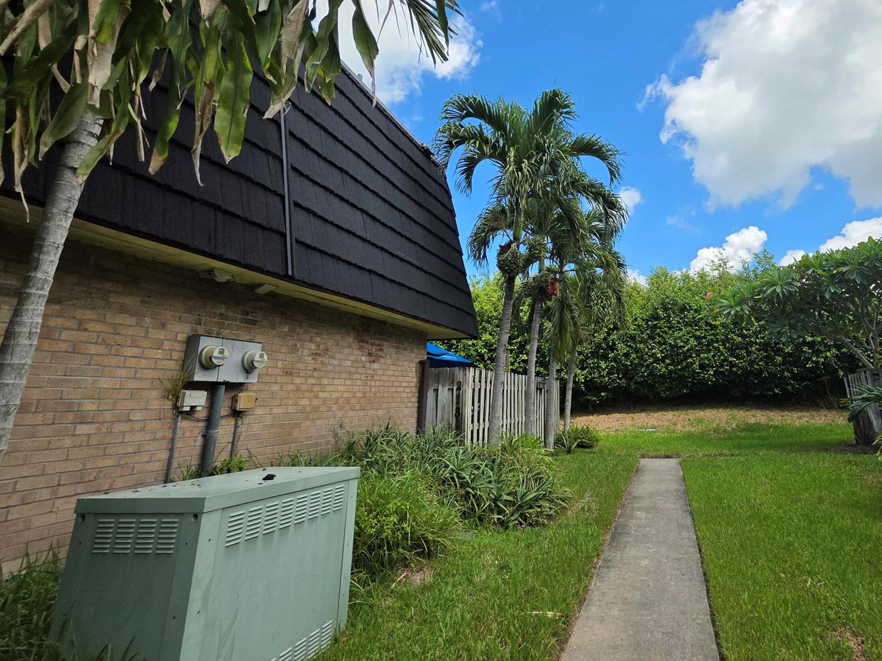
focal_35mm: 18
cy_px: 264
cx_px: 577
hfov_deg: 85.1
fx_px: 459
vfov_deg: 70.8
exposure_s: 1/2198
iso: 40
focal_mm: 2.2
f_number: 1.9
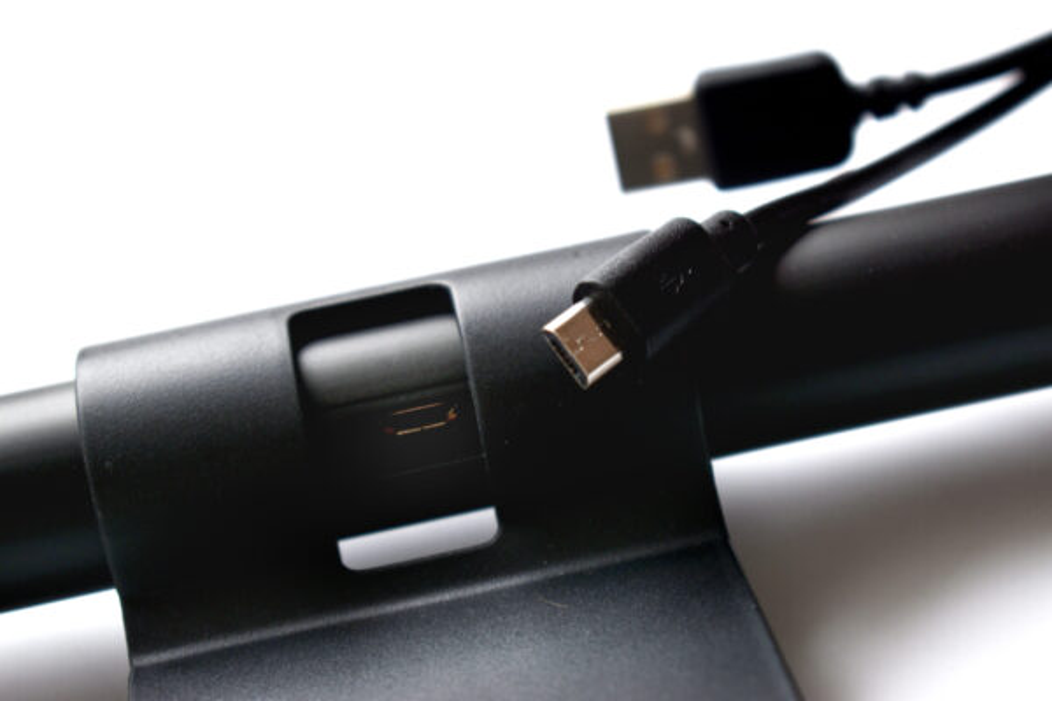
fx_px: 2411
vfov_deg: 16.6
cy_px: 350
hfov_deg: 24.6
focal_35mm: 82
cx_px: 526
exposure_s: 1/6
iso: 100
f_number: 5.6
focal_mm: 55
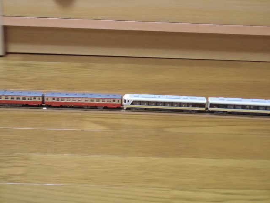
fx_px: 491
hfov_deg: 30.7
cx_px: 135
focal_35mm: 63
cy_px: 102
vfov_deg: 23.3
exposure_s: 1/13
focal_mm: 11.17
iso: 800
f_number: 4.6
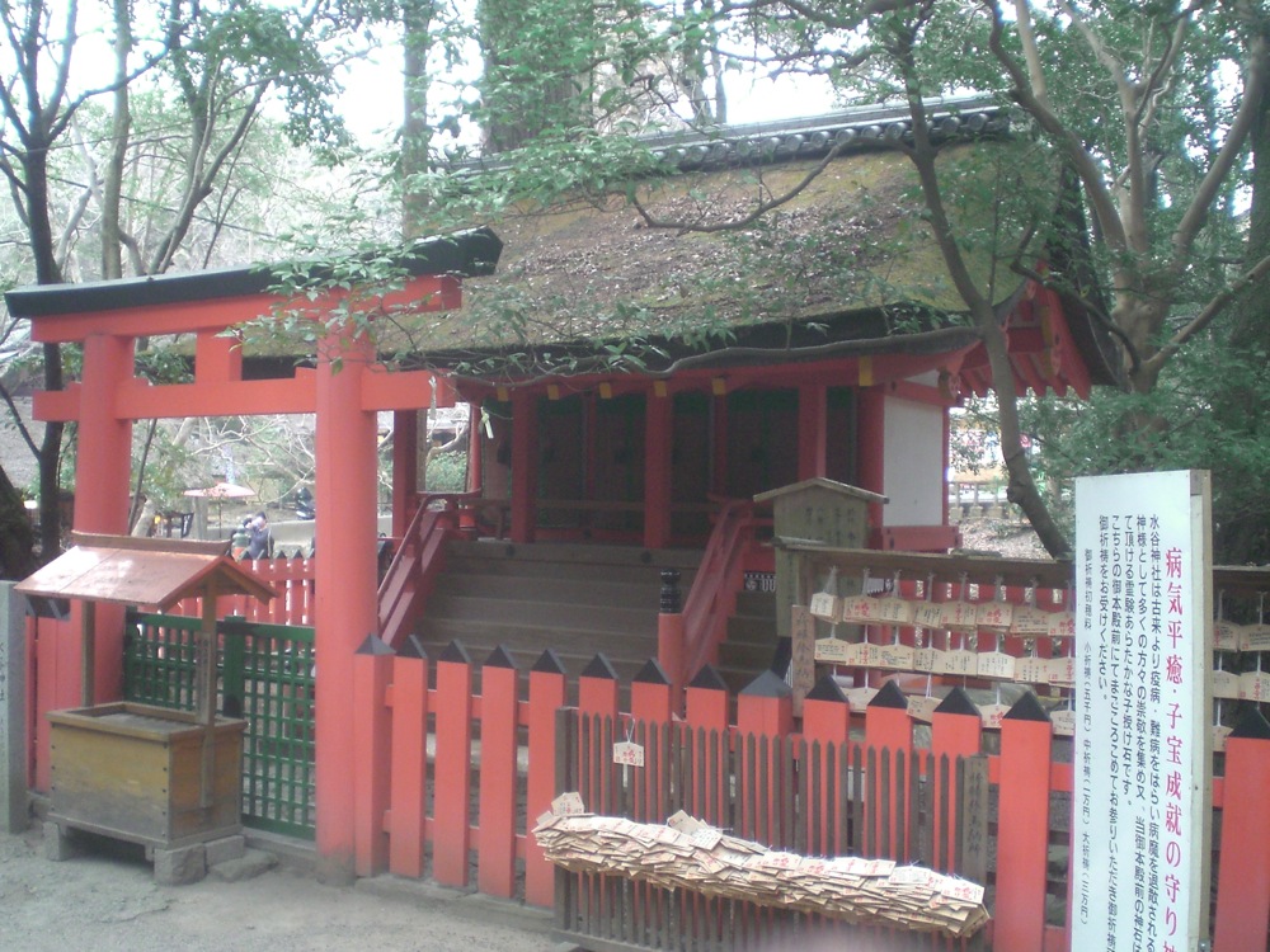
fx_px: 1394
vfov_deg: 37.7
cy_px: 476
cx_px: 635
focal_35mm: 38
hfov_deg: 49.0
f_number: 3.1
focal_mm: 6.3
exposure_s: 1/80
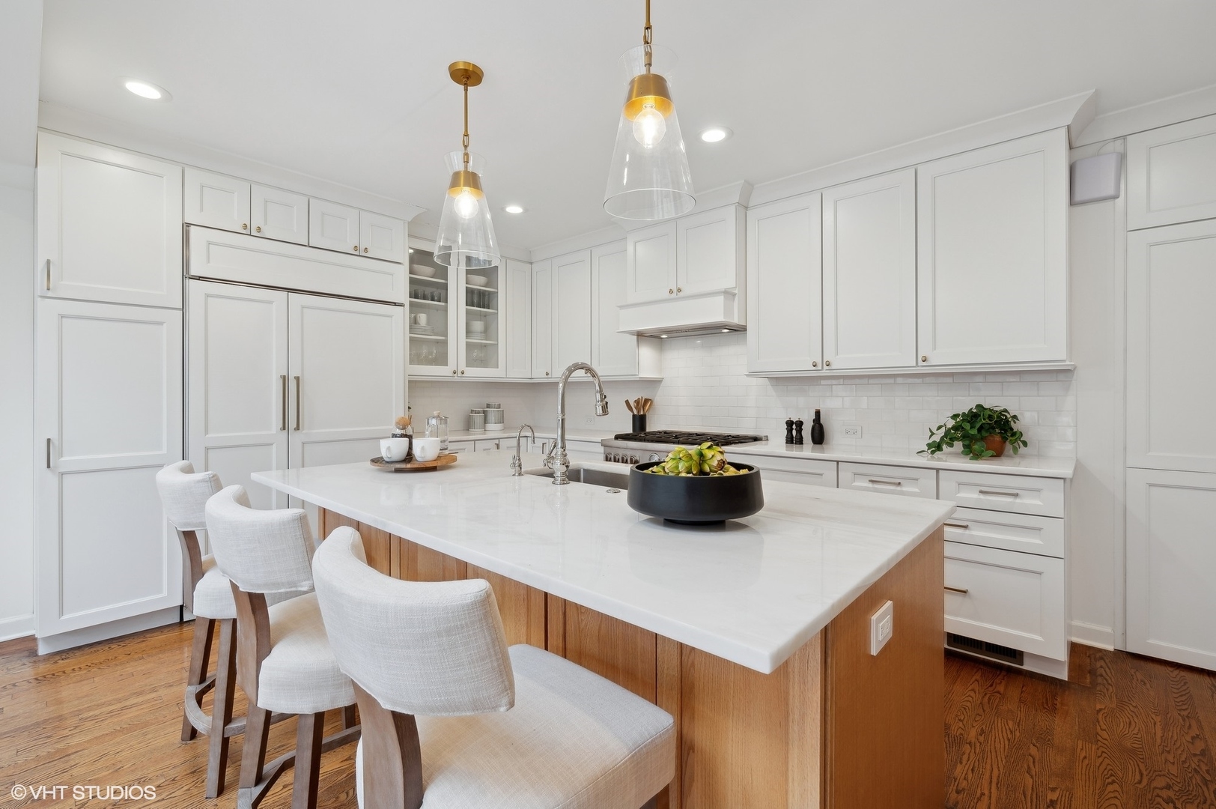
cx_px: 608
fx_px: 523
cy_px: 404
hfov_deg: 98.6
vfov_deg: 75.4
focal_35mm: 16
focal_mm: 15.5
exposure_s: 1/4
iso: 200
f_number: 9.5
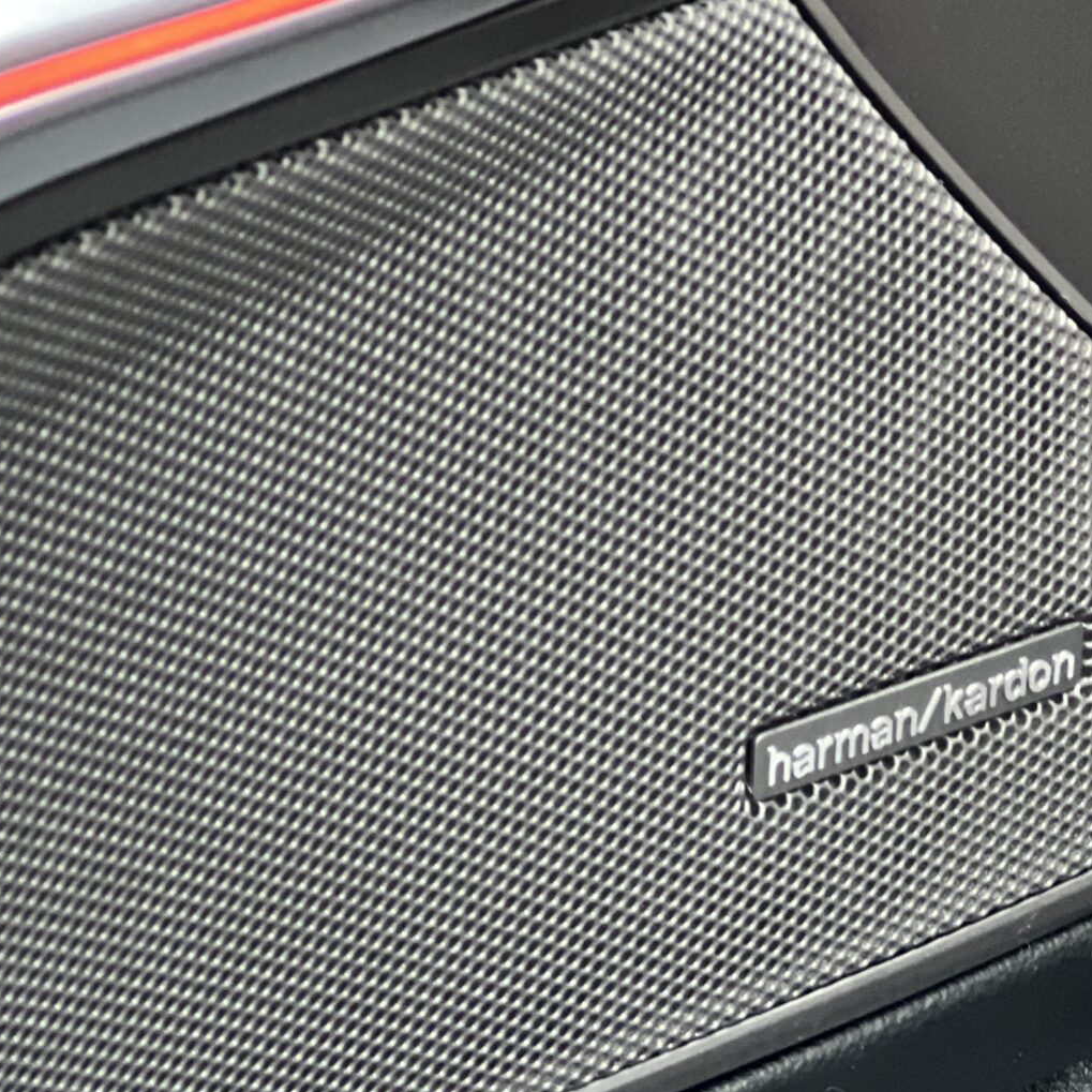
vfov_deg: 10.2
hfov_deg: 10.2
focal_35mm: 171
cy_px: 583
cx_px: 635
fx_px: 6103
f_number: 2.8
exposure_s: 1/15
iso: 500
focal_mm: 9
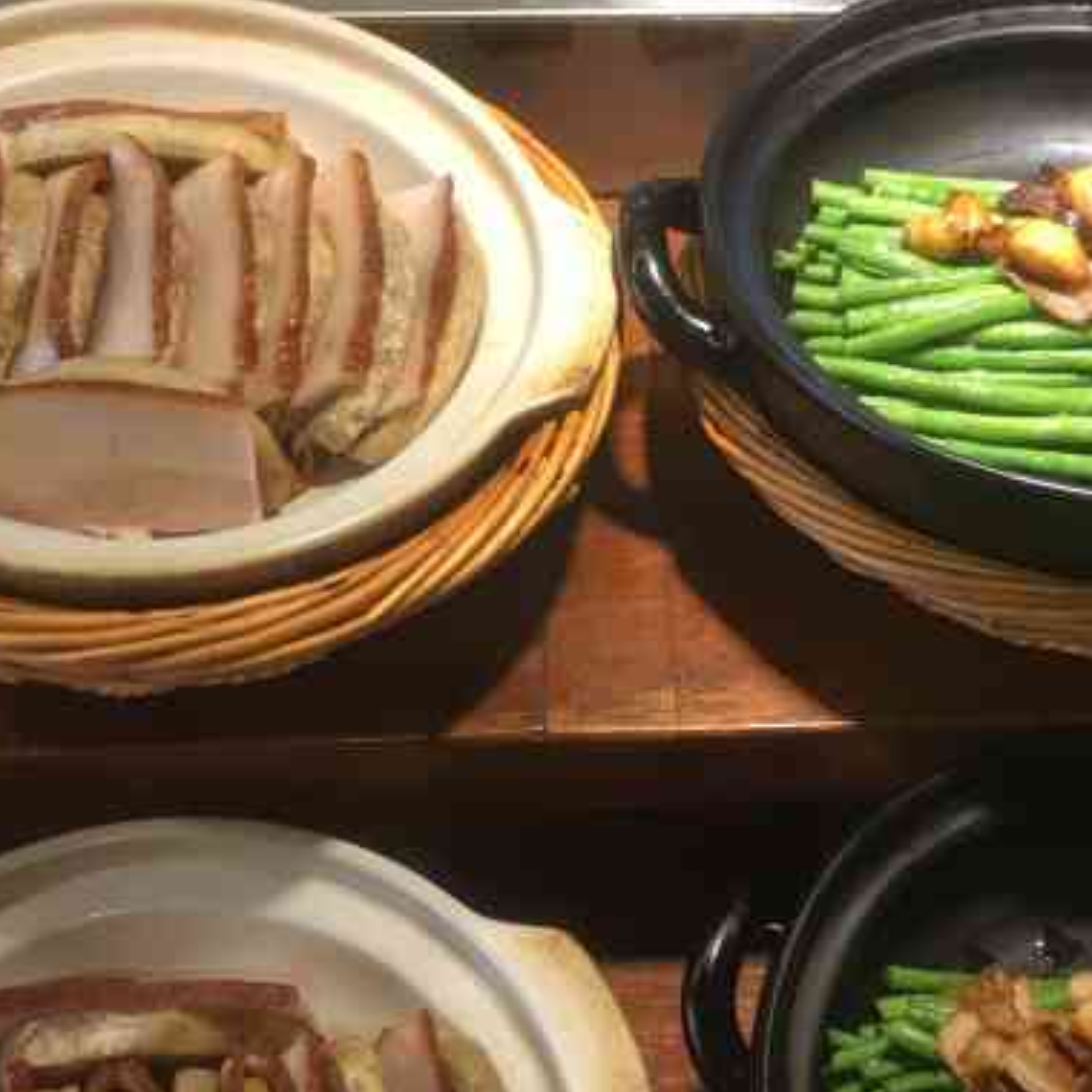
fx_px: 2248
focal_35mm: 63
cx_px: 698
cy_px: 510
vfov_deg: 27.3
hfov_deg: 27.2
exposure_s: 1/17
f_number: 2.2
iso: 32
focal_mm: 4.15
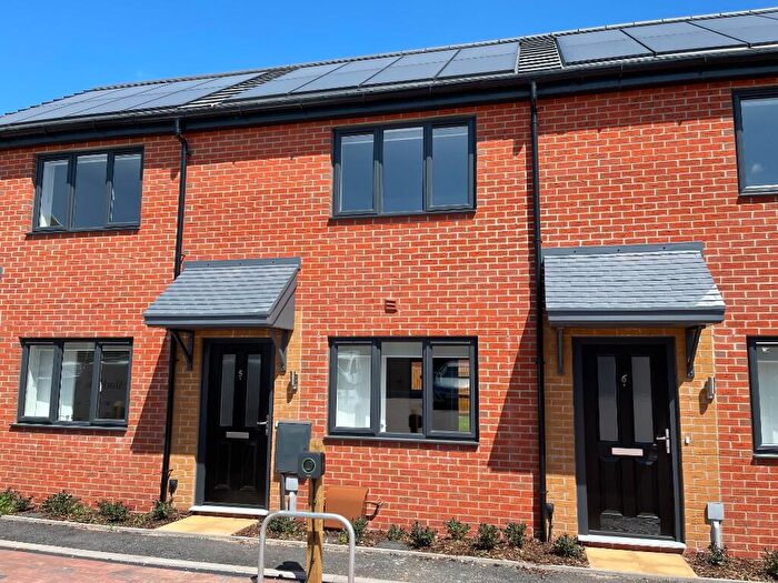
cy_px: 292
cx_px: 389
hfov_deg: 67.3
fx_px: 584
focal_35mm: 26
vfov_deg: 53.1
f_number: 1.6
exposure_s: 1/2083
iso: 32
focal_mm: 5.1
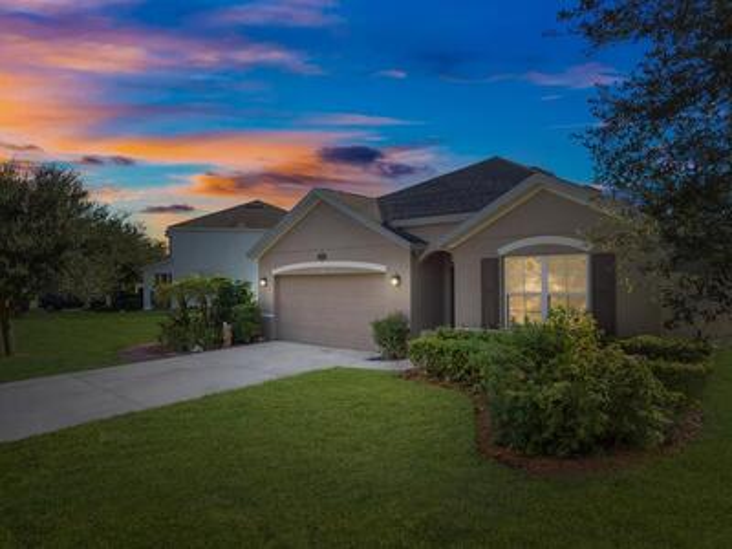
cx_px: 366
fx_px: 508
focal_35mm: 24
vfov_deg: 56.8
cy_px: 274
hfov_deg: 71.6
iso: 200
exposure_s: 1/80
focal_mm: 12.29
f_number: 4
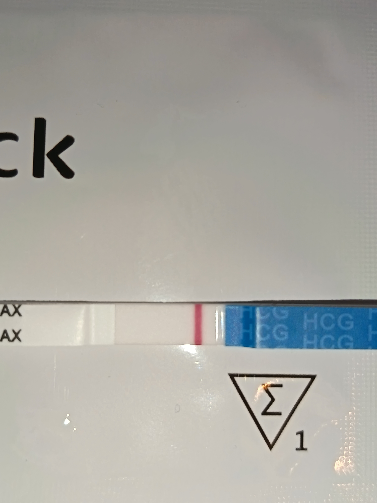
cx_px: 188
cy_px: 252
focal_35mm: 48
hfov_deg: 30.3
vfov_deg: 39.7
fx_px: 697
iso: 282
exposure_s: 1/100
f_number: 1.75
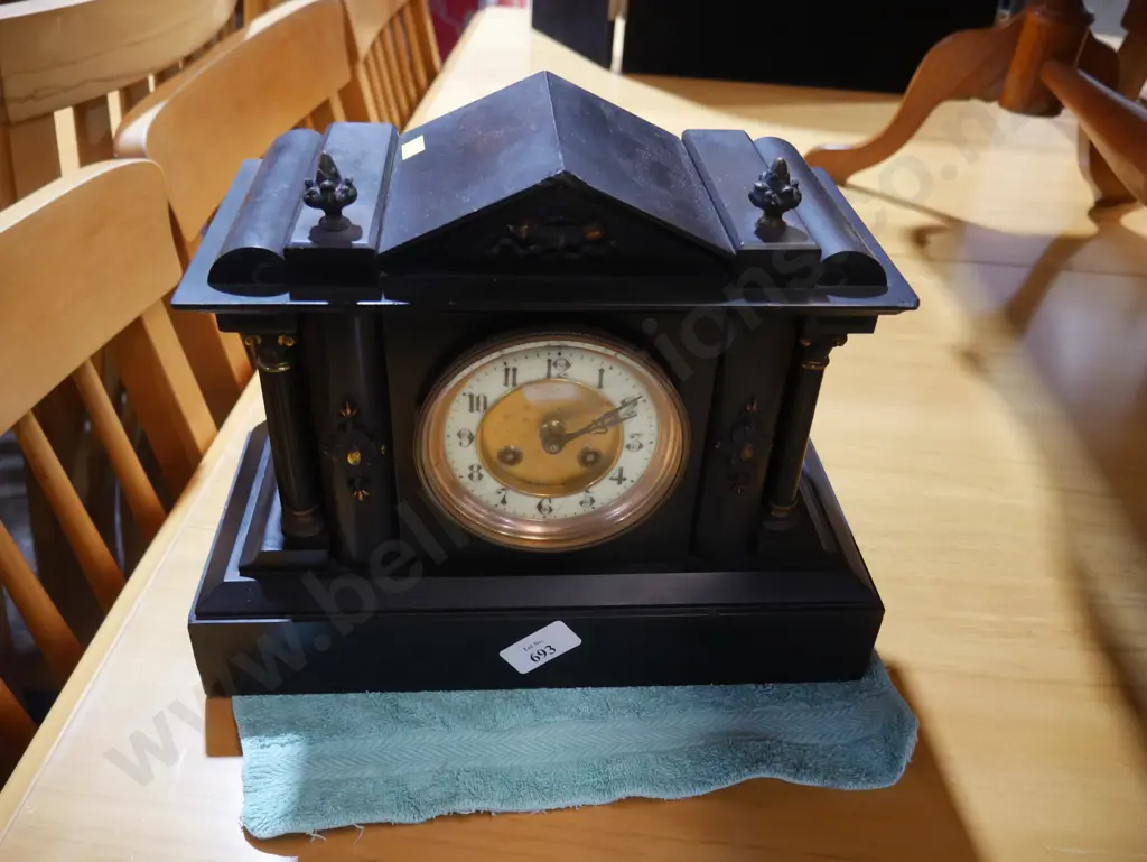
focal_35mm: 28
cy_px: 431
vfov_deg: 49.8
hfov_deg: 63.4
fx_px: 928
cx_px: 574
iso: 800
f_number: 3.5
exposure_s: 1/60
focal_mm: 14
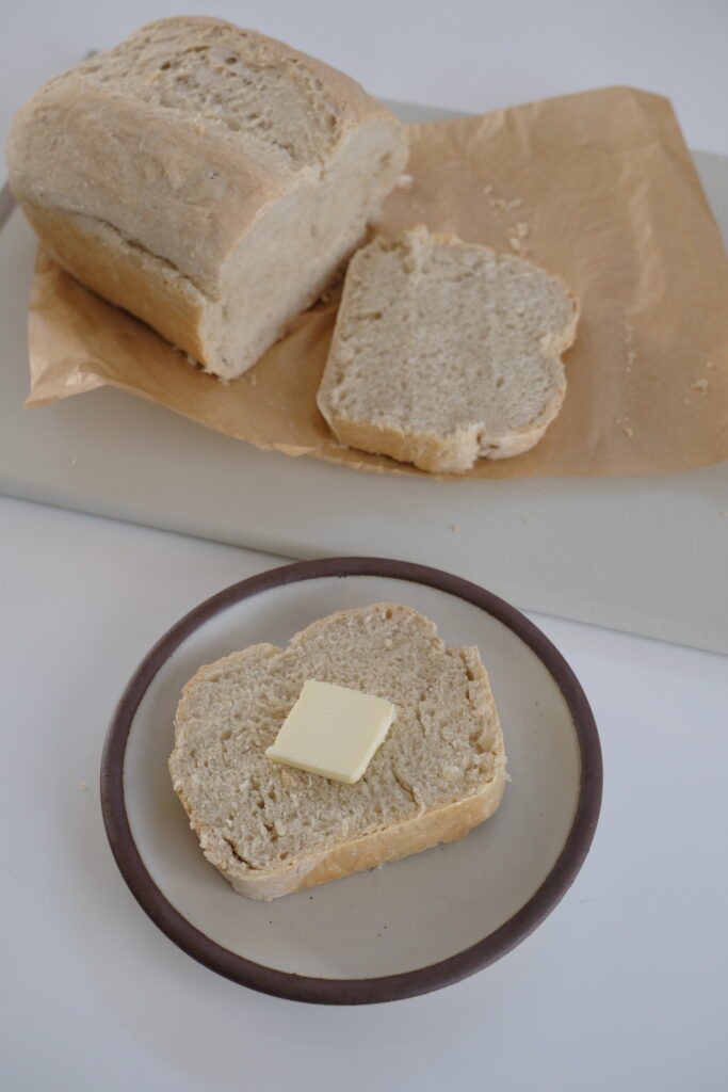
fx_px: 1516
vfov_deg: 39.6
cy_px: 546
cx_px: 364
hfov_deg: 27.0
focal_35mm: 50
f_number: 4.9
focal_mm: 33.3
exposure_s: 1/100
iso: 800
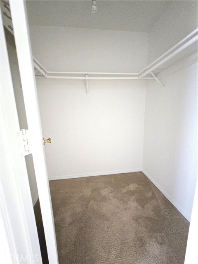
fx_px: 99
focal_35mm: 13
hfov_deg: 89.9
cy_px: 132
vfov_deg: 106.2
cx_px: 99
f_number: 2.2
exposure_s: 1/20
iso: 4000
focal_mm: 2.2
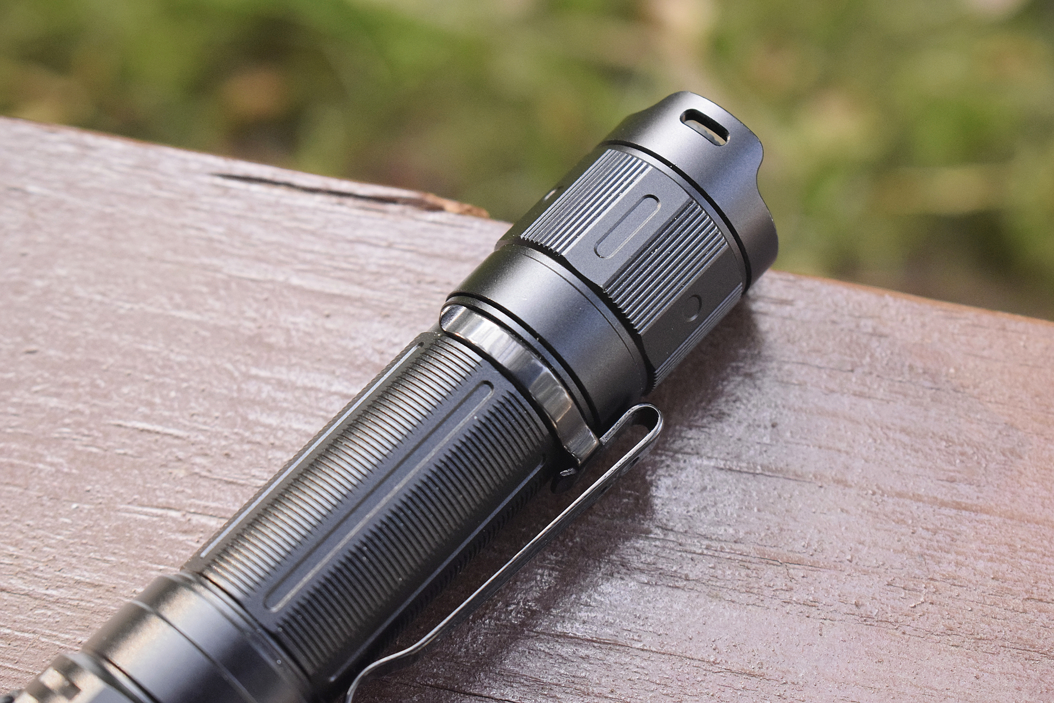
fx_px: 2283
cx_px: 527
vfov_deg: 17.5
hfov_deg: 26.0
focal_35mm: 78
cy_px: 352
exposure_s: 1/250
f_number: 8
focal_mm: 52
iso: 3200
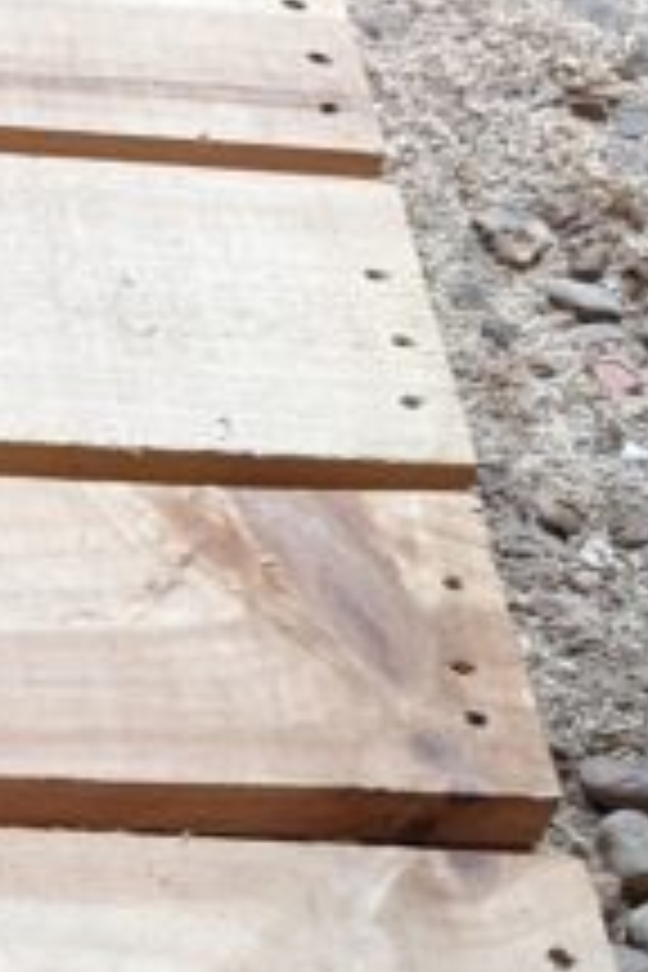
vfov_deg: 14.9
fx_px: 3591
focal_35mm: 133
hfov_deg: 9.5
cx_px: -747
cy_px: 1166
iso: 199
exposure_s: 1/24
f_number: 1.73
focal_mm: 4.38
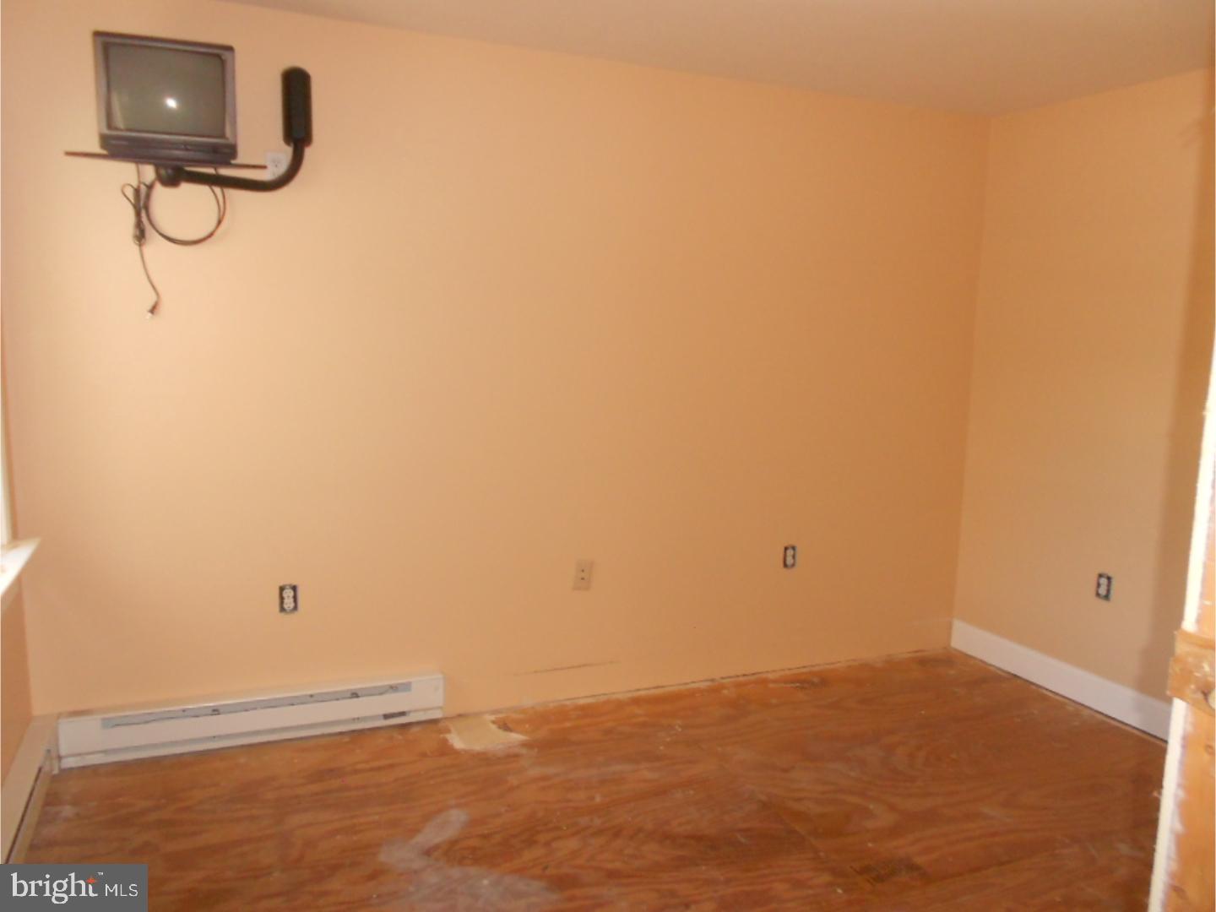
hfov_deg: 67.3
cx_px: 608
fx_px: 913
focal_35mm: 26
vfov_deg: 53.1
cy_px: 456
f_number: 3.2
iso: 200
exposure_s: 1/25
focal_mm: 4.6
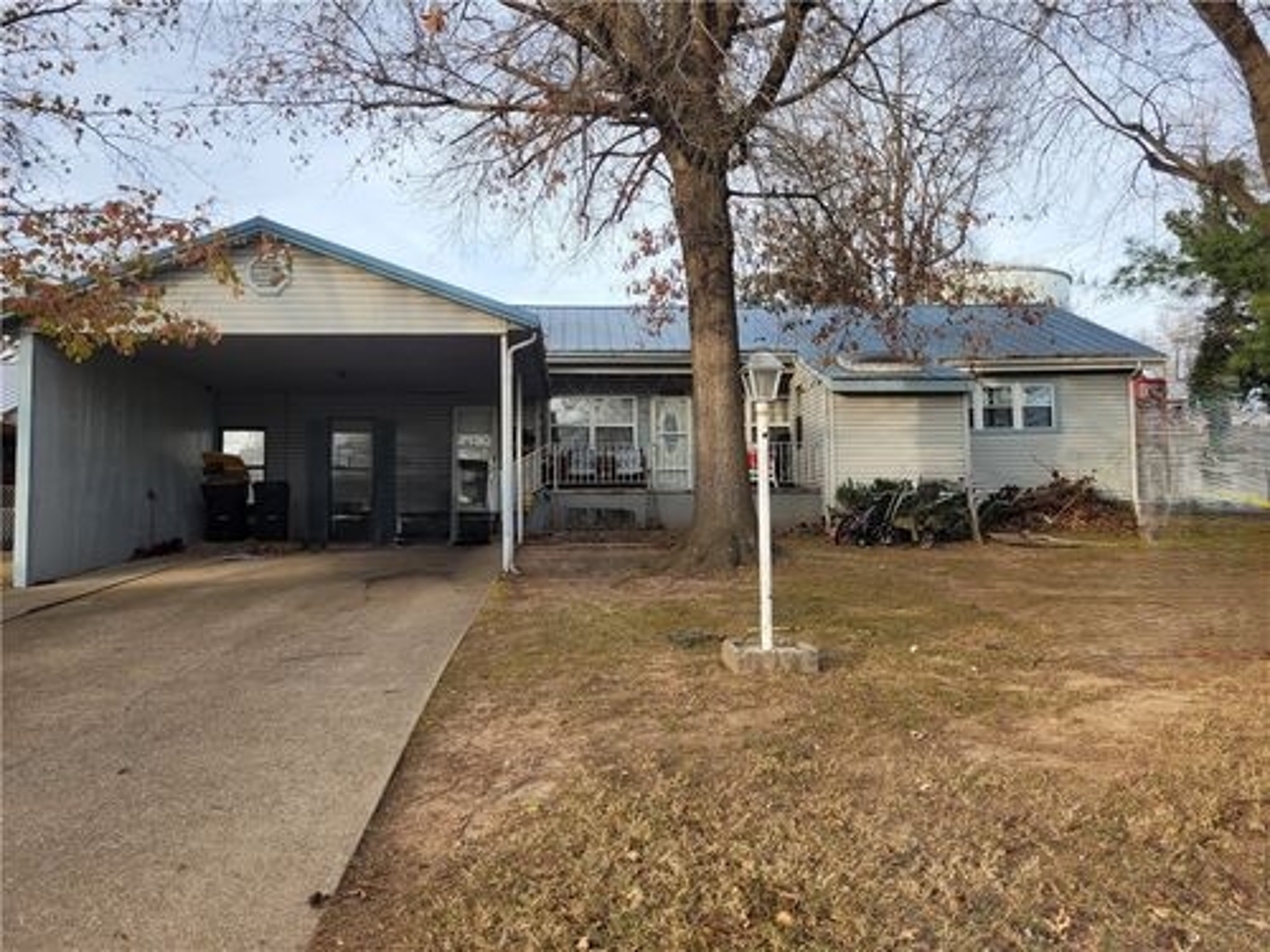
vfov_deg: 53.1
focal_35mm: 26
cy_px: 476
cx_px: 635
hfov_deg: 67.3
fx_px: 954
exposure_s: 1/370
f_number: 1.8
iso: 40
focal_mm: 5.4
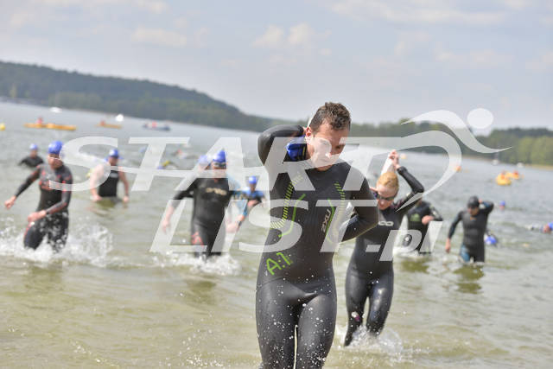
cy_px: 184
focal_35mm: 82
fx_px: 1260
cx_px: 276
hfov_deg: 24.8
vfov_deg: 16.7
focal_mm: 82
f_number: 4
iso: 200
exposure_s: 1/2000
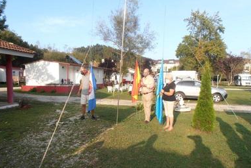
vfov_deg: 49.5
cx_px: 122
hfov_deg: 69.4
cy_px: 93
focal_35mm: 26
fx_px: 181
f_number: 7.9
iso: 200
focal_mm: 4.2
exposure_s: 1/200
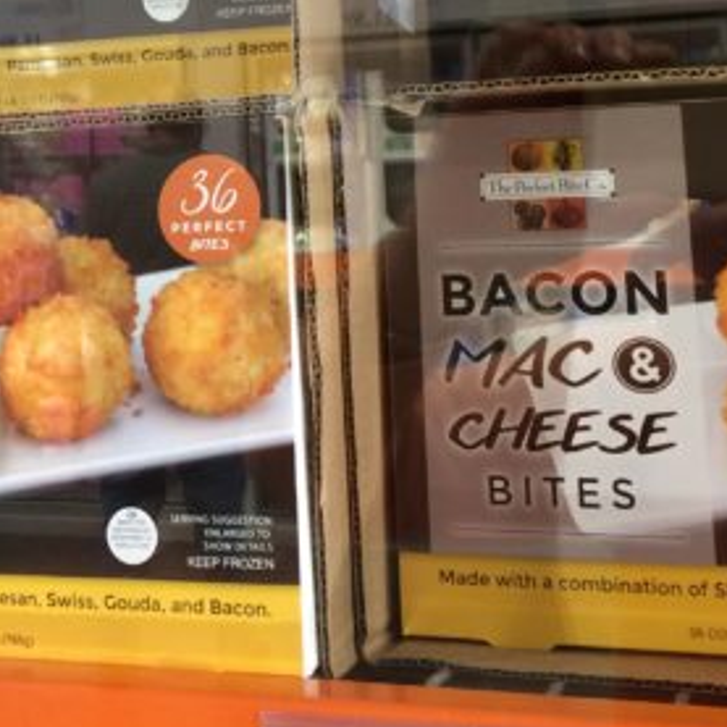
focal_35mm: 71
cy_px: -24
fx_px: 1687
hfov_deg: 24.0
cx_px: 165
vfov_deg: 23.2
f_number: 2.2
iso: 64
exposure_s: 1/30
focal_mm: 4.15
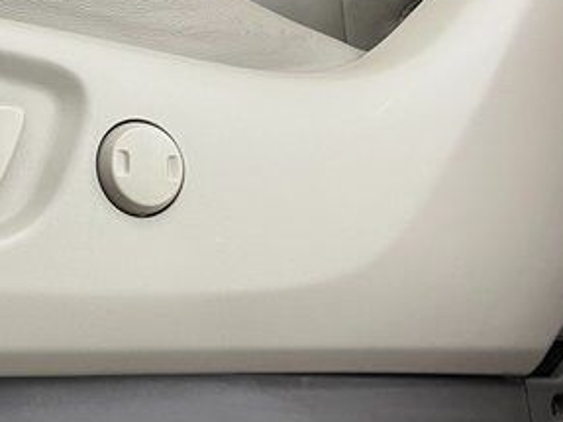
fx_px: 943
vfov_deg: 24.7
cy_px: 67
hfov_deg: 31.3
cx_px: 27
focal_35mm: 58
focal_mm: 5.1
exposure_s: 1/60
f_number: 1.6
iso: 250
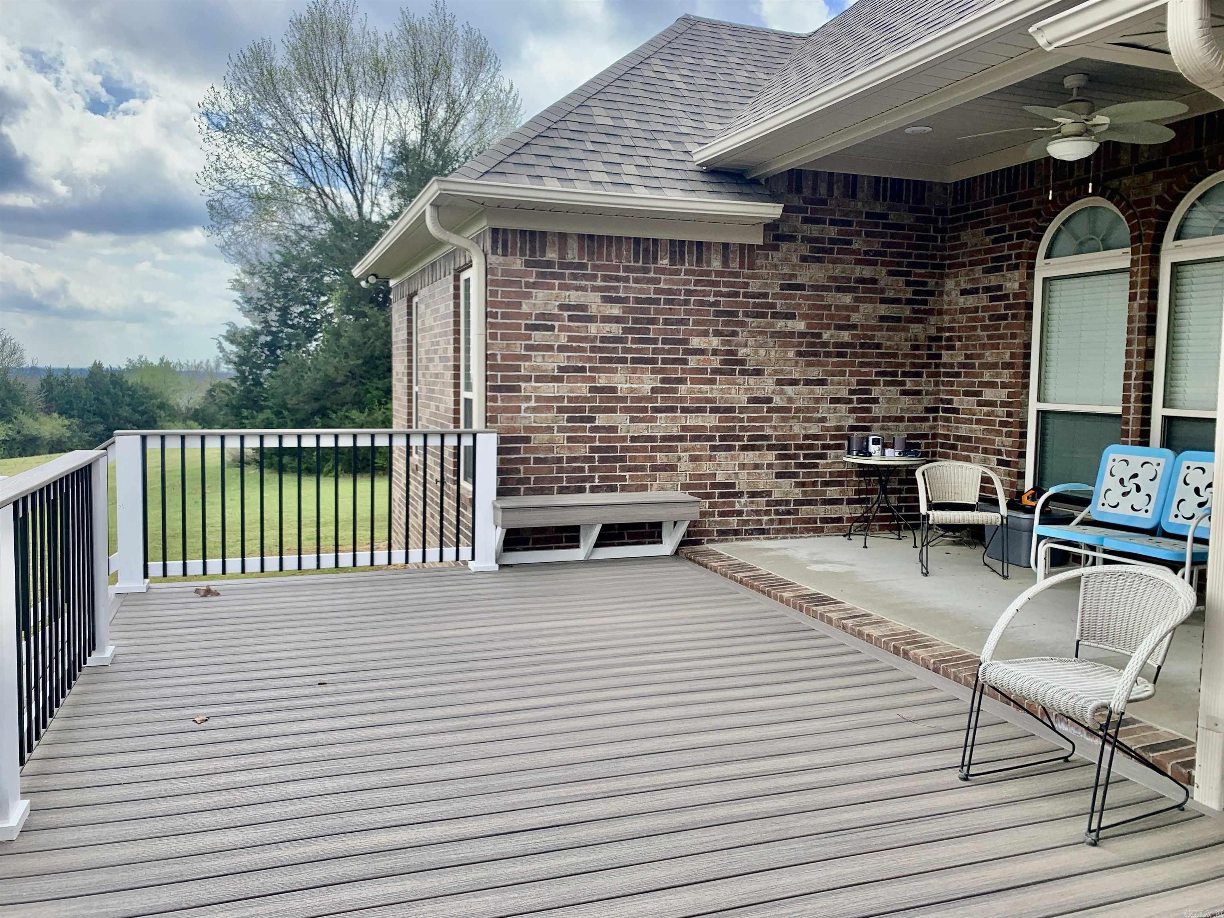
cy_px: 459
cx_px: 612
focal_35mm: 26
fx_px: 919
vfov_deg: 53.1
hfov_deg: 67.3
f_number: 1.8
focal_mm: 4.25
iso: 25
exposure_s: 1/783
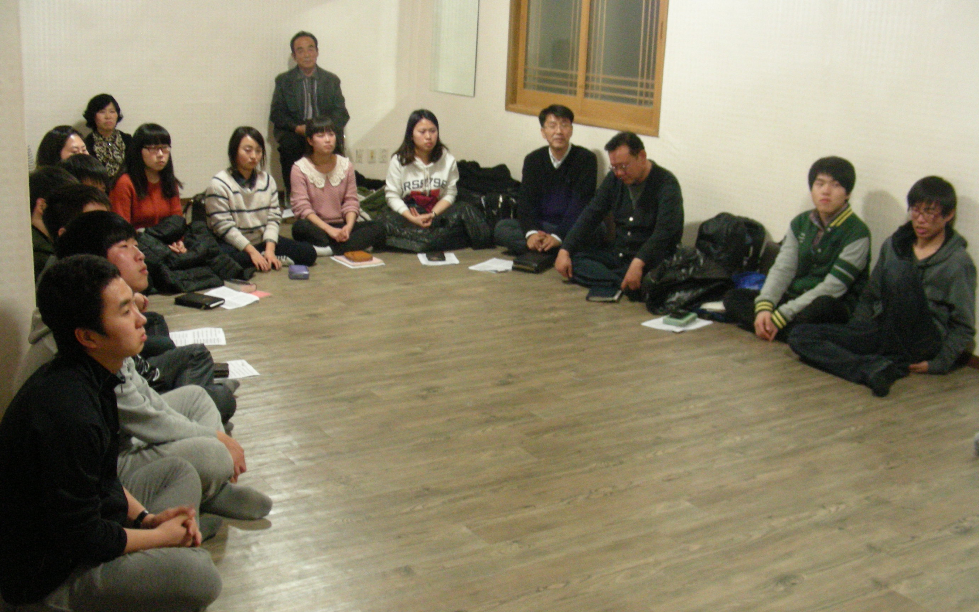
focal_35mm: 41
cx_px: 487
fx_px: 1094
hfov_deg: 48.2
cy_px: 340
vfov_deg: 31.2
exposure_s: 1/8
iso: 412
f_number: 3.5
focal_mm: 6.3
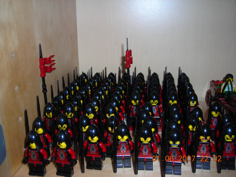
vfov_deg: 35.1
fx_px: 280
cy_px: 88
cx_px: 118
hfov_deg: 45.8
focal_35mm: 41
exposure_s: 1/60.1
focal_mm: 6.8
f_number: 3.3
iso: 50
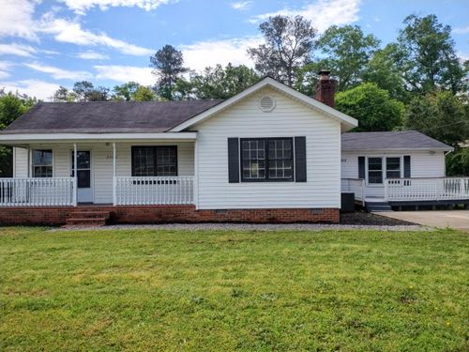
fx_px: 339
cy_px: 176
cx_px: 234
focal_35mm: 25
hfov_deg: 69.4
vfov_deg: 54.9
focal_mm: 4.71
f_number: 1.7
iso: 102
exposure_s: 1/4243
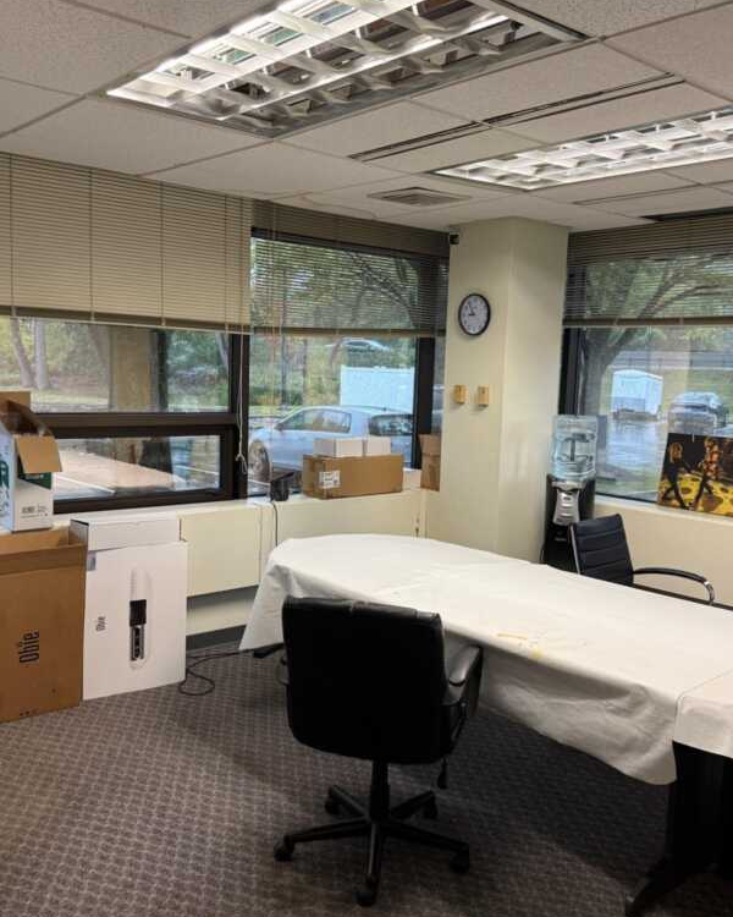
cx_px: 371
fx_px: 868
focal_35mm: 32
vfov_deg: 55.7
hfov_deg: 45.8
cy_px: 462
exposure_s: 1/60
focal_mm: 6.76
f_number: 1.78
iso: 200
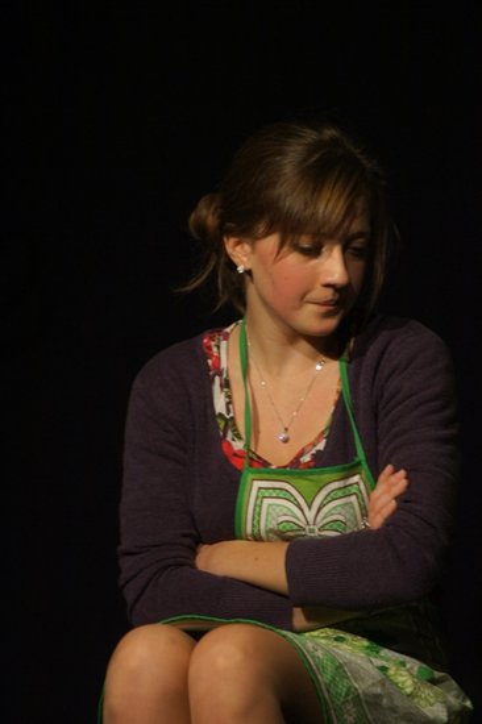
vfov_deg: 4.6
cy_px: 362
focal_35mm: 450
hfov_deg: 3.1
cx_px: 241
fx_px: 9048
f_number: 5.6
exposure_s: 1/80
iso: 1600
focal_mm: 300
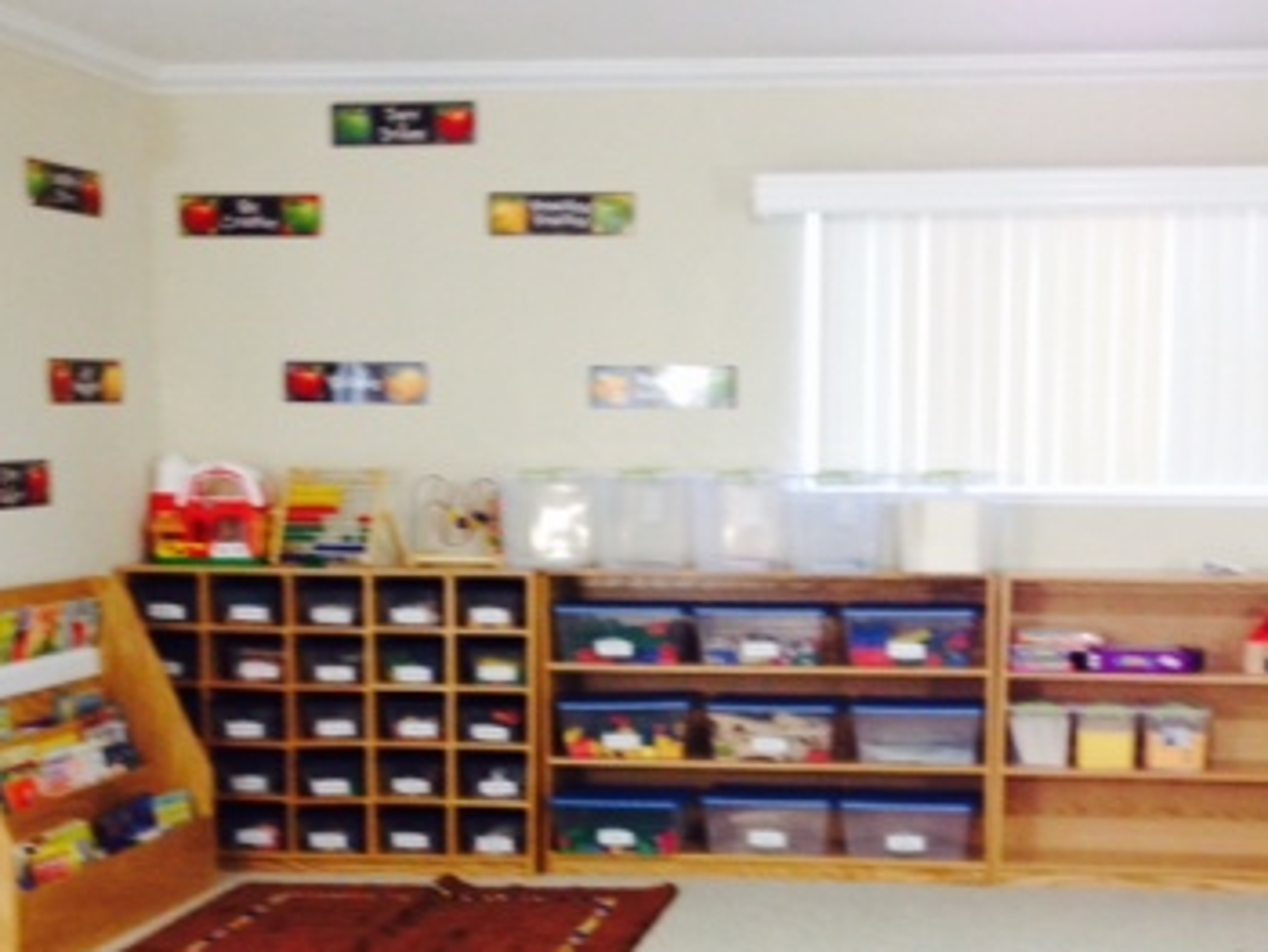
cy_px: 717
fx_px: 2346
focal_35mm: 64
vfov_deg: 22.7
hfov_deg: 30.0
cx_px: 855
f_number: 2.4
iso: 125
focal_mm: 4.28
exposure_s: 1/20
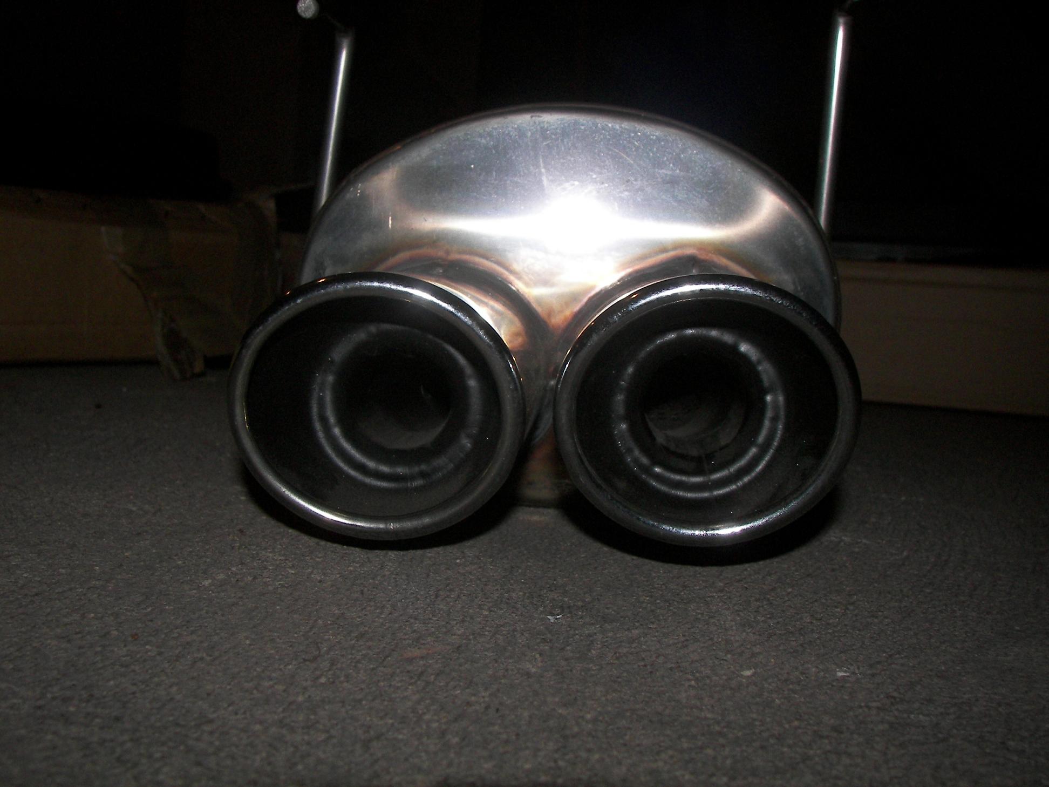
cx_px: 524
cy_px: 394
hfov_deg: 51.4
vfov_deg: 39.7
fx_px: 1091
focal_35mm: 36
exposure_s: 1/30
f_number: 2.8
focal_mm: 6
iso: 100
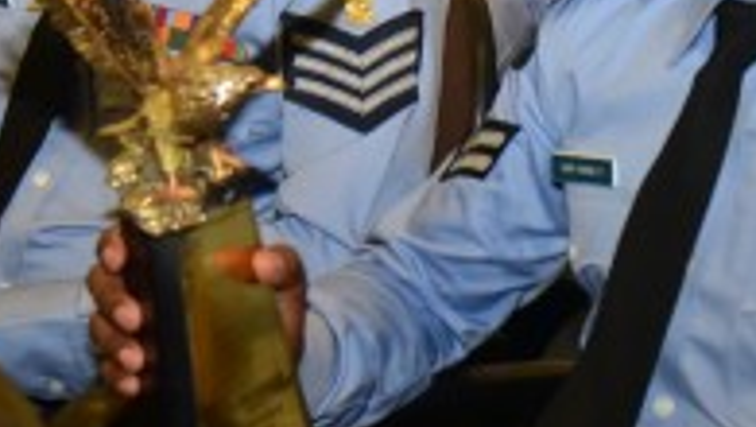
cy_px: 35
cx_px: 694
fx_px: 2969
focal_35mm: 148
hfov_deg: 14.4
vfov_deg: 8.2
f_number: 5
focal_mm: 46
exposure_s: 1/80
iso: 3200
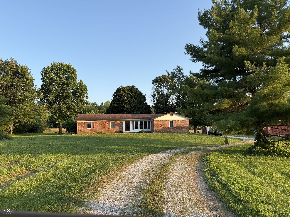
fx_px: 201
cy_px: 108
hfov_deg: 71.6
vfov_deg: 56.8
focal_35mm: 24
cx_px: 145
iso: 80
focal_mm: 6.76
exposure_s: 1/1046
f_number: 1.78
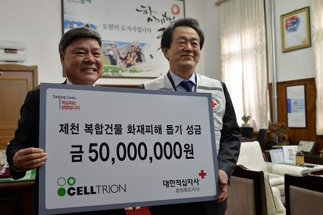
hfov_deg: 50.6
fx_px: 341
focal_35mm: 38
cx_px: 143
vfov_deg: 35.1
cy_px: 108
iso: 400
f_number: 4.5
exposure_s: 1/80
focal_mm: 32
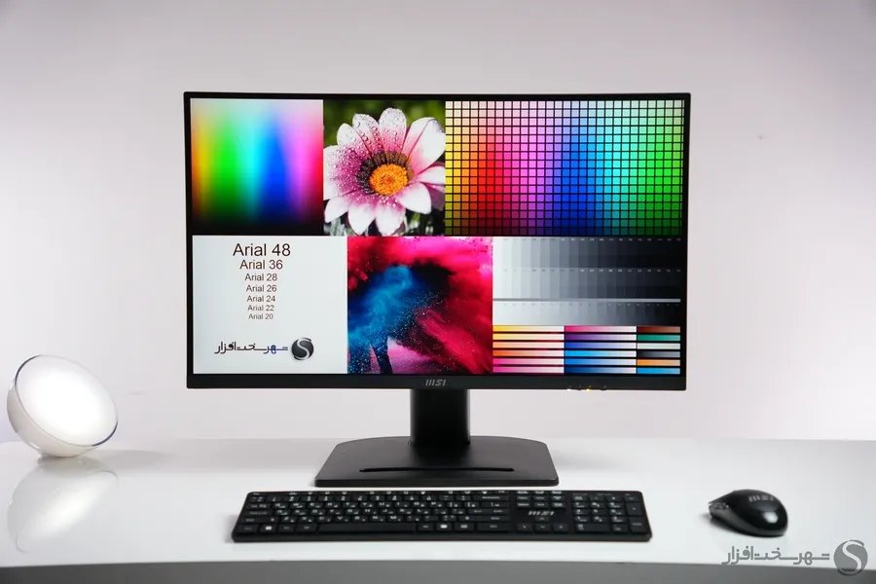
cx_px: 438
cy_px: 292
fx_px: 1511
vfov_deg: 21.9
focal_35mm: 62
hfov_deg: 32.3
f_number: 2.8
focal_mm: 41.4
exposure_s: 1/80
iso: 640
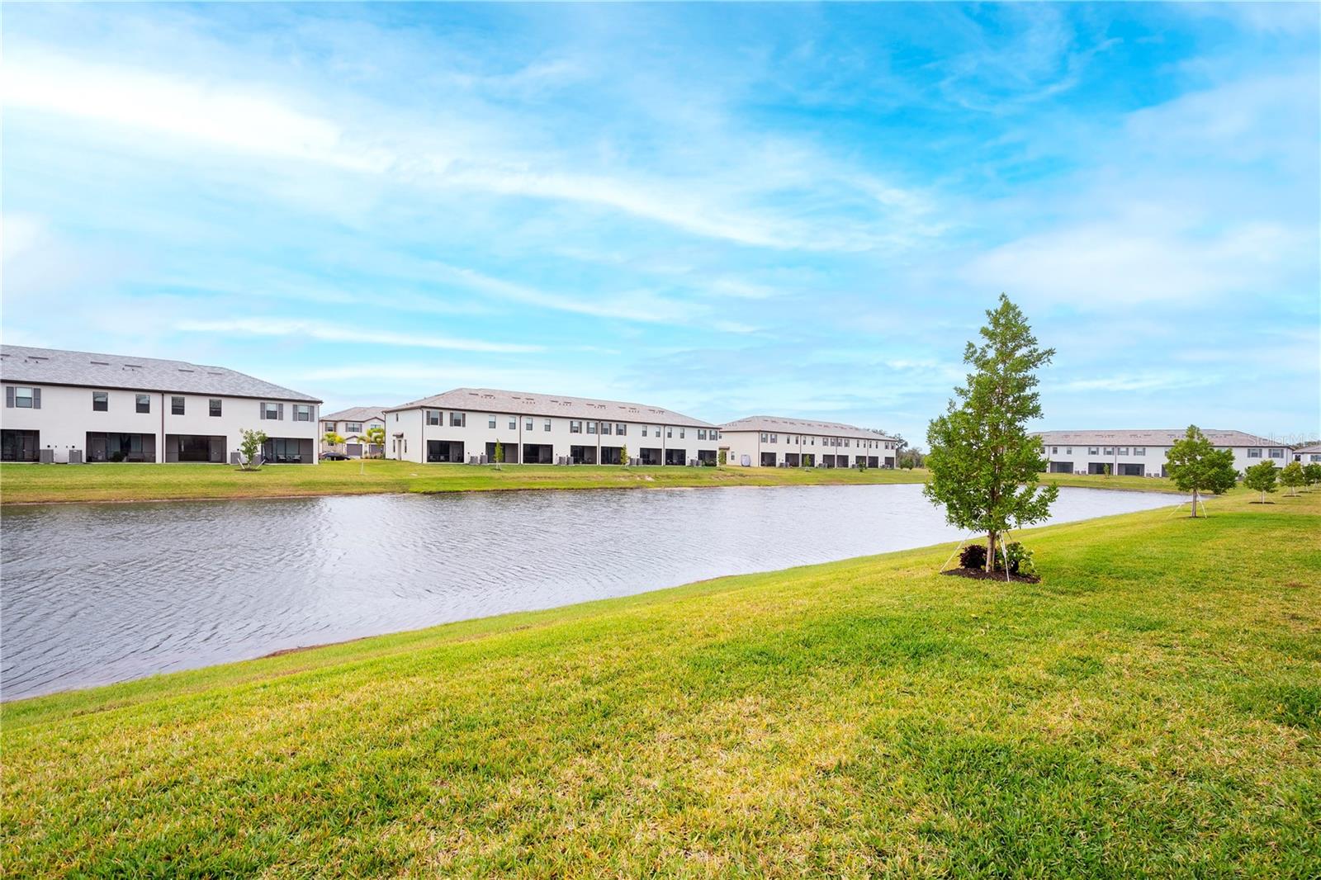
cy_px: 440
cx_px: 660
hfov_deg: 100.4
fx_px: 550
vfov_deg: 77.3
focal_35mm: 15
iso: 200
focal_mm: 10
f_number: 8
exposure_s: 1/125
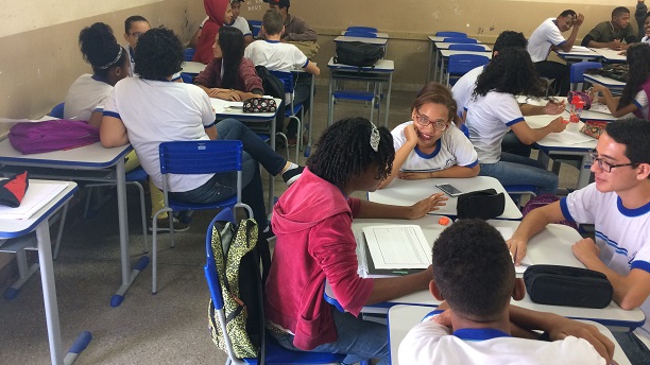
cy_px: 147
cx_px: 326
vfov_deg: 36.5
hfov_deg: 61.0
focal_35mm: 32
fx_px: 551
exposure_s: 1/30
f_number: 2.2
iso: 100
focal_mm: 4.15
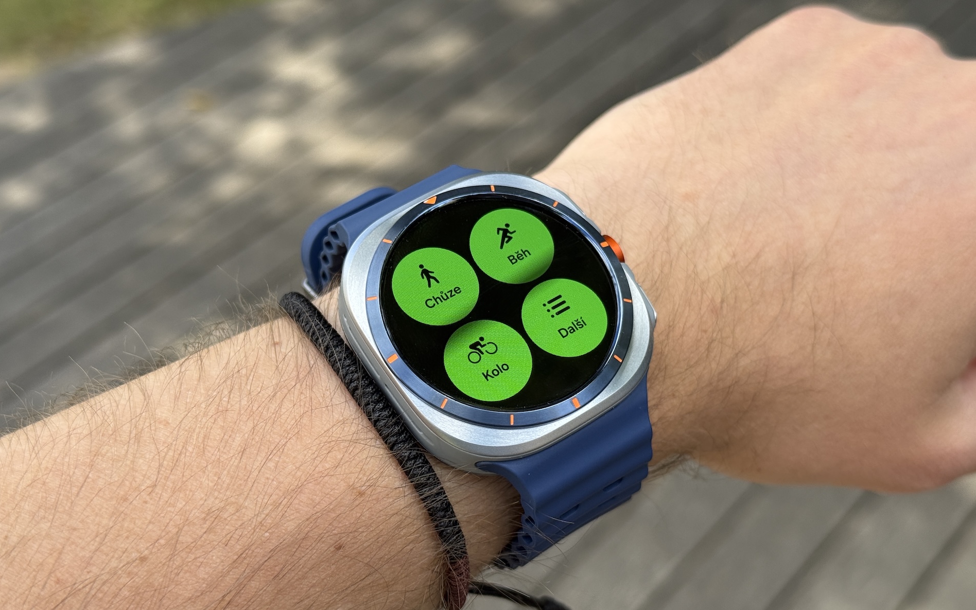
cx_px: 488
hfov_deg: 39.6
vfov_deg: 25.3
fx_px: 1357
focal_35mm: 51
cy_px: 317
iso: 64
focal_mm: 6.76
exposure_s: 1/769
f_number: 1.78
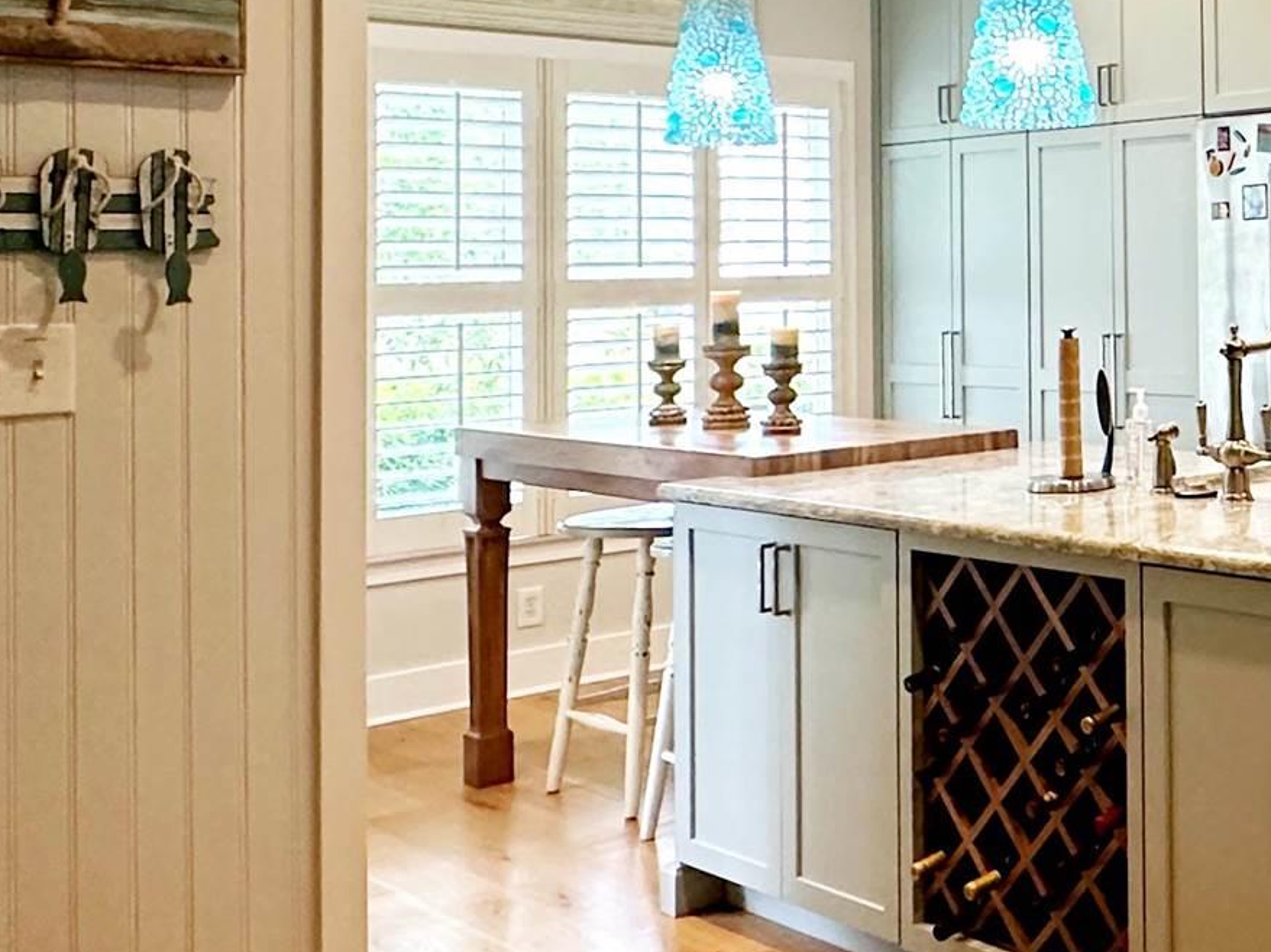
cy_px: 221
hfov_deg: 31.6
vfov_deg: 29.1
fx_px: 1799
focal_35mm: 49
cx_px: 1576
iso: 250
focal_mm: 2.22
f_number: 2.2
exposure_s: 1/120
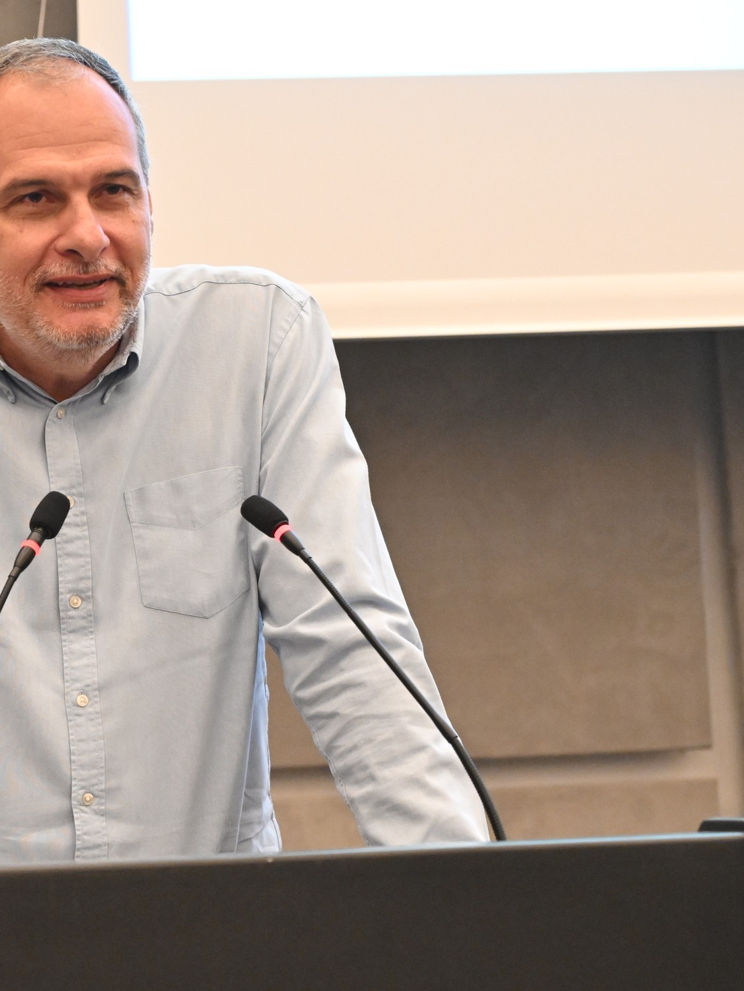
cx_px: -104
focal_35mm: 106
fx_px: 3037
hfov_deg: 13.6
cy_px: 604
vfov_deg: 18.5
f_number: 4
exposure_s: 1/100
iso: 4000
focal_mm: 54
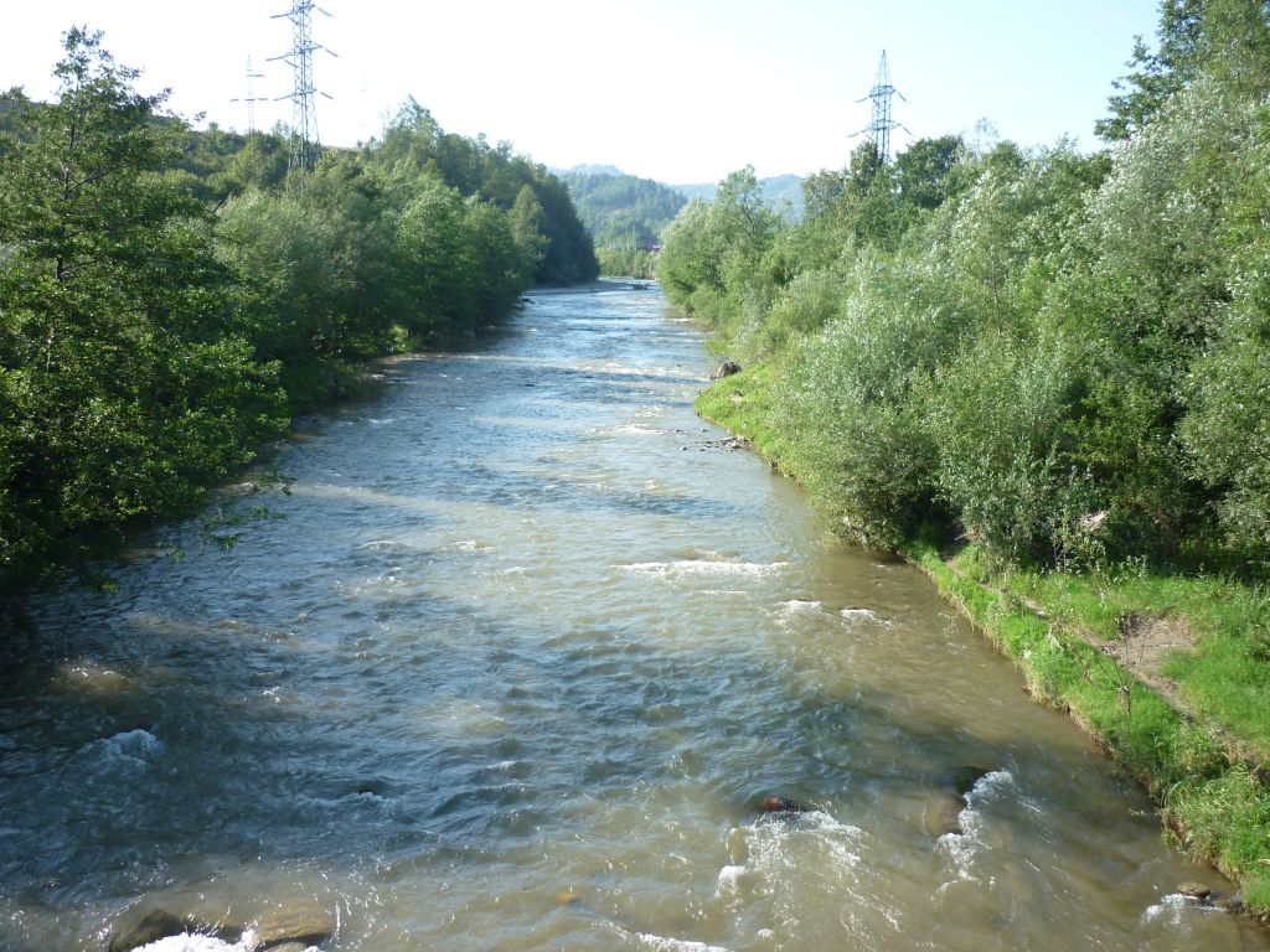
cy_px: 476
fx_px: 1211
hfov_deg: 55.4
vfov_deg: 42.9
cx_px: 635
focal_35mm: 33
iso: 80
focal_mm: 5.5
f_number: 2.8
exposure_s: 1/400
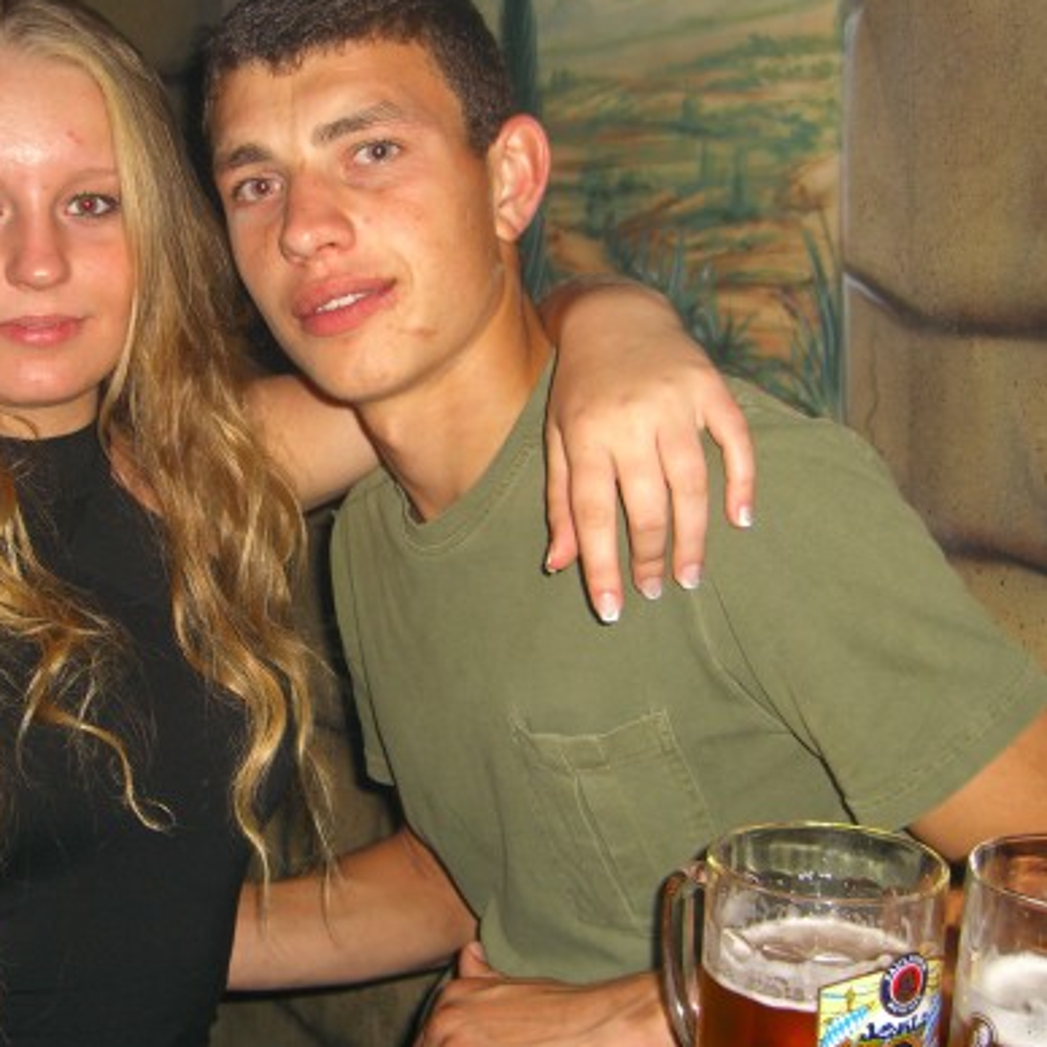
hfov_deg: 32.4
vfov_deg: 32.8
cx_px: 305
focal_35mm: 52
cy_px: 491
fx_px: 1779
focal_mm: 7.9
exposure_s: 1/60
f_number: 2.8
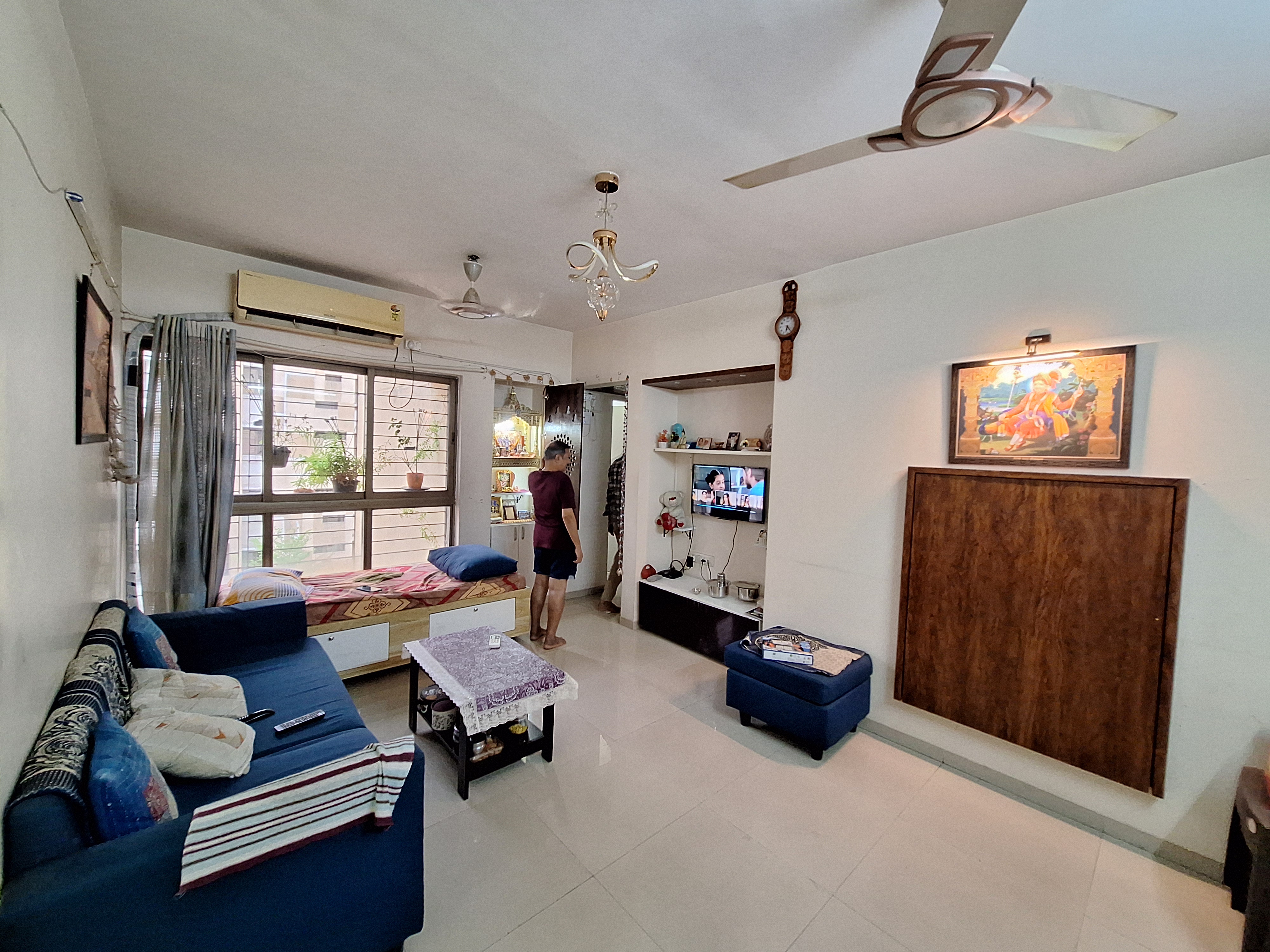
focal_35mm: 13
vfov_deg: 89.9
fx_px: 477
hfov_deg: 106.2
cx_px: 635
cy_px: 476
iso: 320
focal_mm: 1.74
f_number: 2.2
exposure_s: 1/25
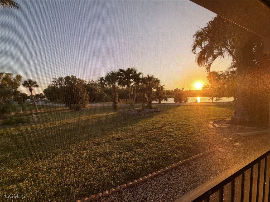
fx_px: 109
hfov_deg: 102.1
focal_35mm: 14
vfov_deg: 85.7
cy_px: 101
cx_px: 135
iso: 50
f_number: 2.2
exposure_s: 1/333
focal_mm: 2.22
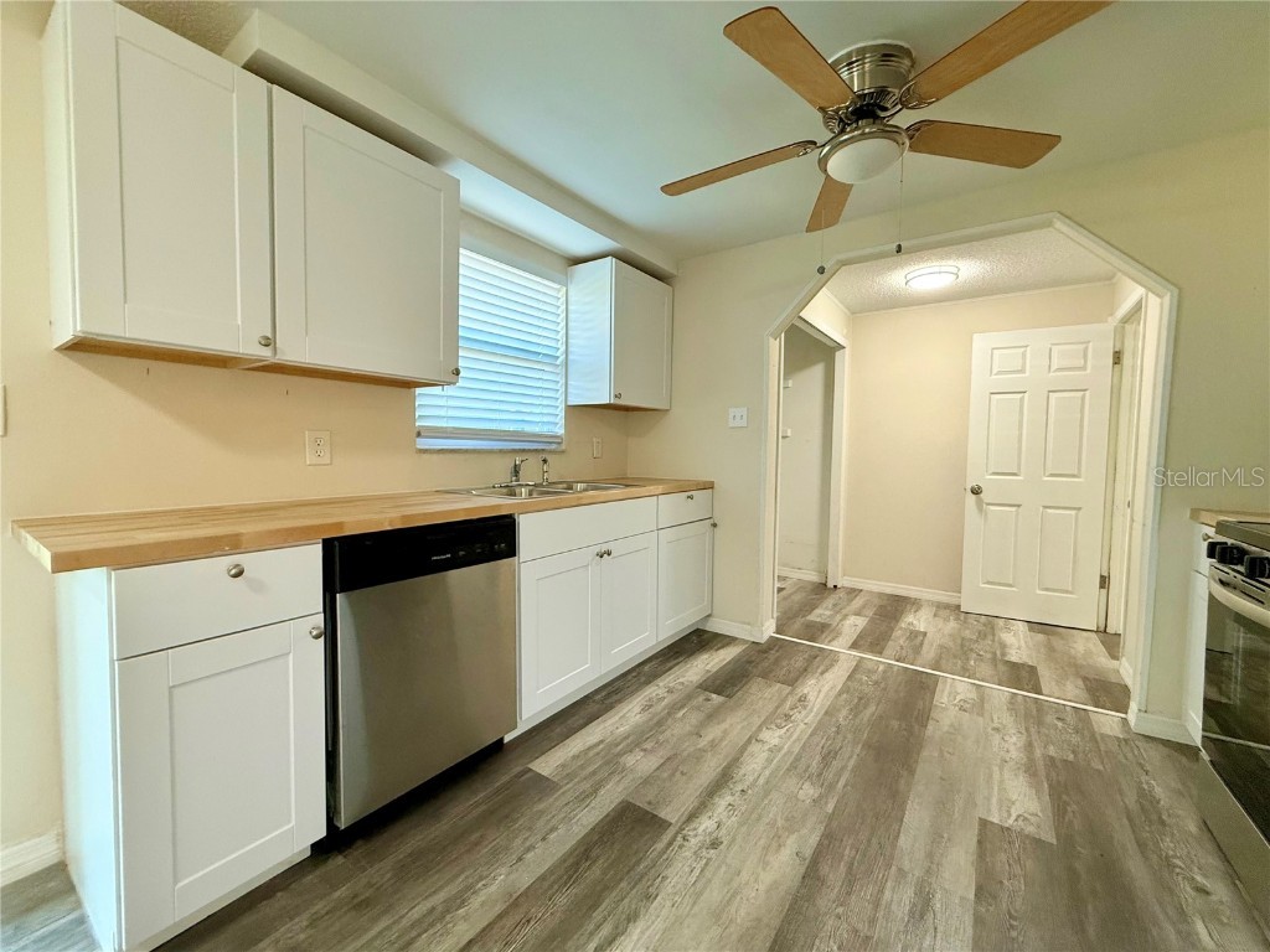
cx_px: 635
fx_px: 514
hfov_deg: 102.1
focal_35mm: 14
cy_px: 476
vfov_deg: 85.7
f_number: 2.2
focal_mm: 2.22
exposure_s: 1/120
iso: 320
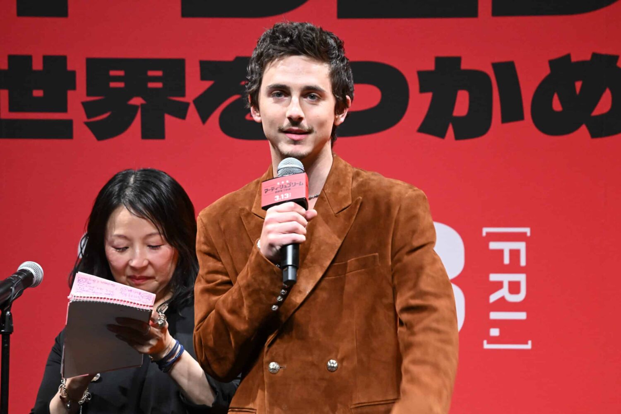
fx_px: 6899
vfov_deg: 3.4
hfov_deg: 5.2
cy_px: 207
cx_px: 310
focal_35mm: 400
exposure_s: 1/160
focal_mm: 400
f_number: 7.1
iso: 8000
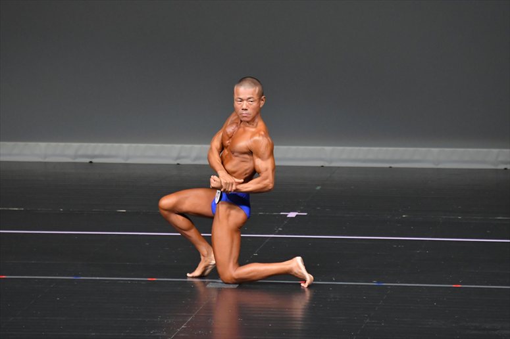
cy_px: 170
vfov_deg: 3.7
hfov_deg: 5.5
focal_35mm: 375
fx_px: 5310
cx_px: 255
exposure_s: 1/400
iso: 4000
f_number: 5.6
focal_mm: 250
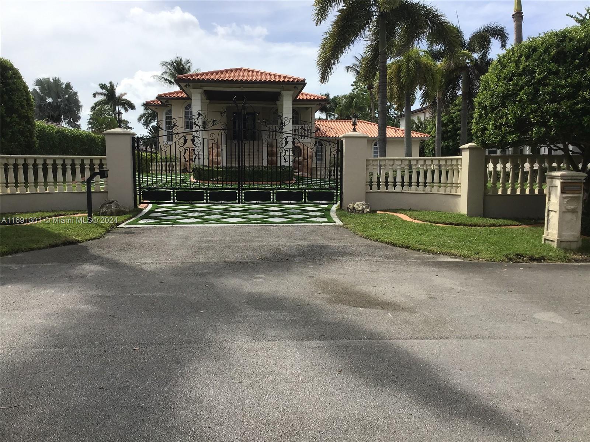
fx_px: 528
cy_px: 221
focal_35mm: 31
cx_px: 295
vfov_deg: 45.4
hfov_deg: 58.4
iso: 25
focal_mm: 3.3
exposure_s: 1/1381
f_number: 2.4
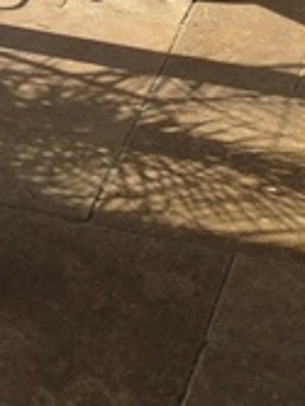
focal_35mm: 159
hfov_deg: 8.9
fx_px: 1863
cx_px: -276
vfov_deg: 10.7
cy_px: -543
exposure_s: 1/1323
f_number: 2.4
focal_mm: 4.13
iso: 50
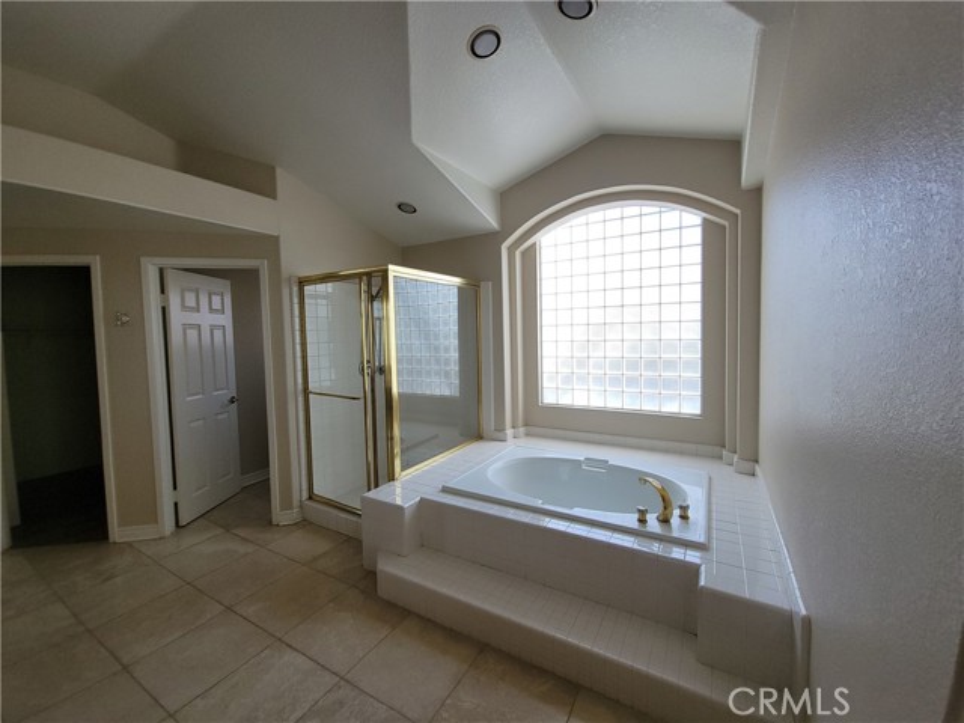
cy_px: 362
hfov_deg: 106.2
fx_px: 362
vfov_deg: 89.9
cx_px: 482
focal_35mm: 13
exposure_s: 1/120
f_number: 2.2
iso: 64
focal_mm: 2.2
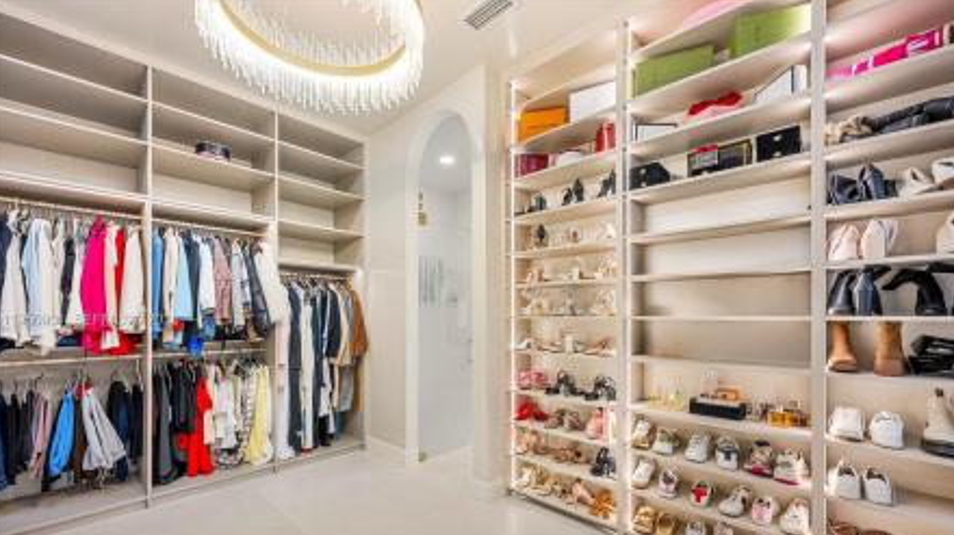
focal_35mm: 15
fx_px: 379
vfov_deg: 69.7
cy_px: 321
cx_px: 477
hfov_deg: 103.0
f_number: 8
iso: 500
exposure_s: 1/10
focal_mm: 14
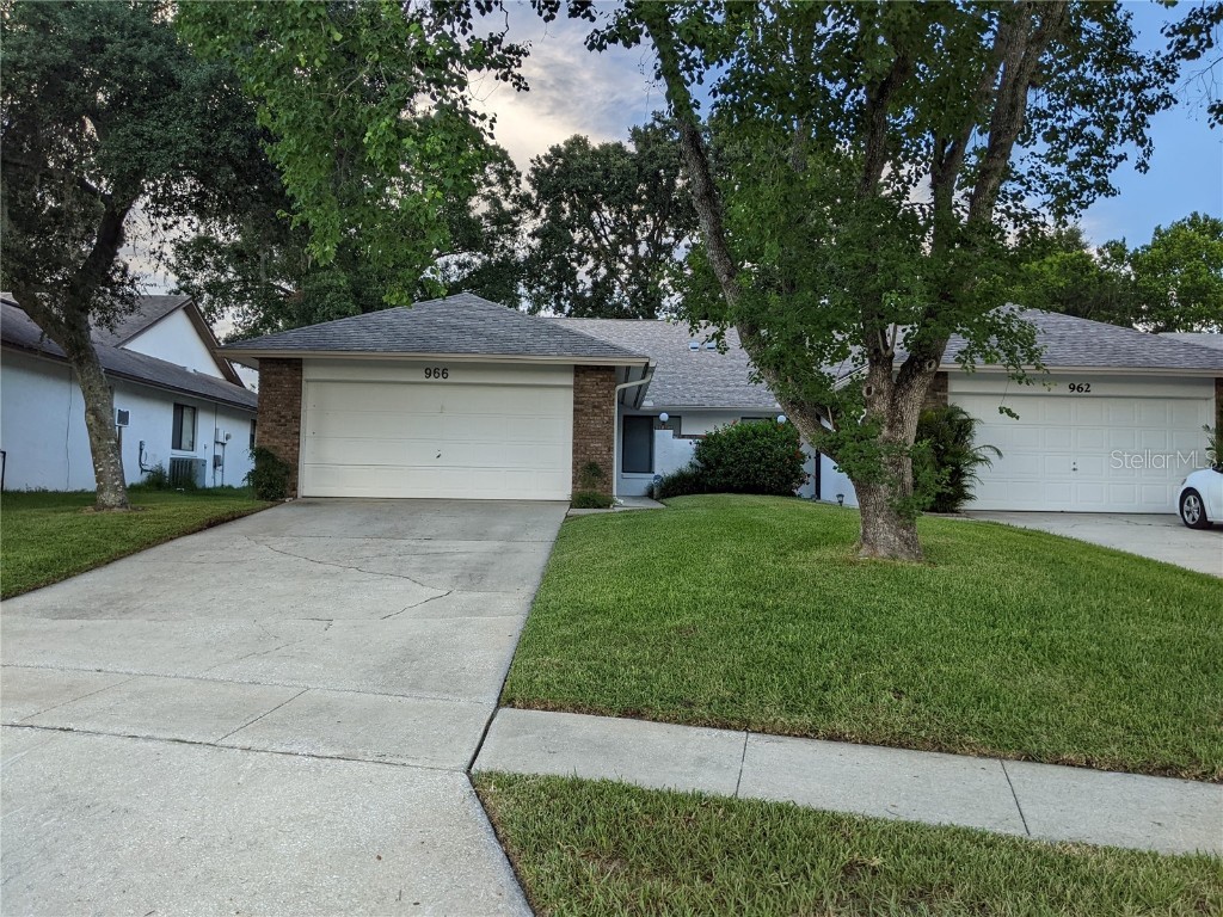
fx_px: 954
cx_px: 612
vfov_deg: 51.4
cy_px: 458
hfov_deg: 65.3
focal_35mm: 27
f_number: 1.8
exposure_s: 1/587
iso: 54
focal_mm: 4.44
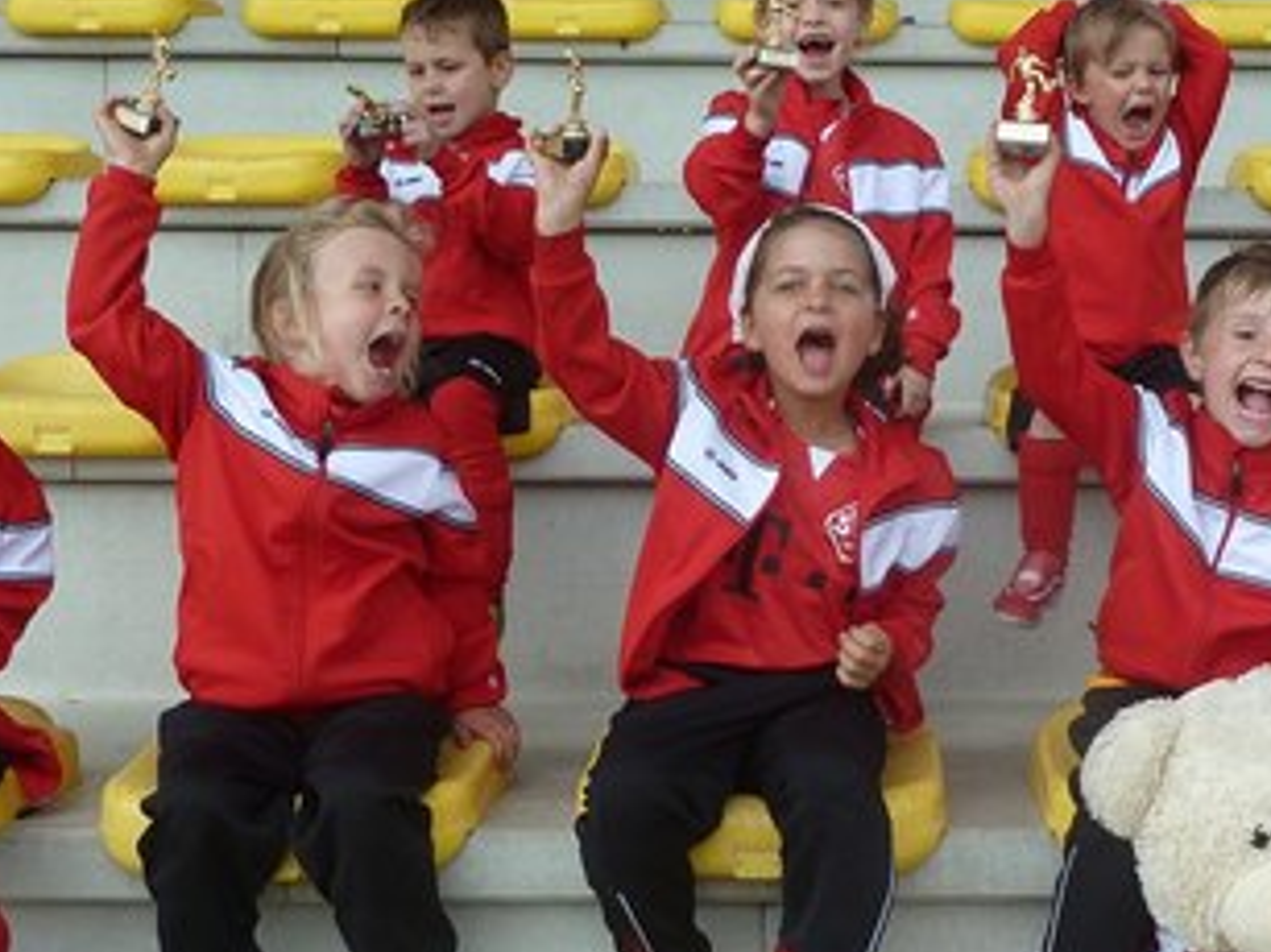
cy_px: 515
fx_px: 2092
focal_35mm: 57
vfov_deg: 25.6
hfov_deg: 33.2
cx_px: 944
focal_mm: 4.1
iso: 80
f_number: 3.3
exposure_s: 1/80
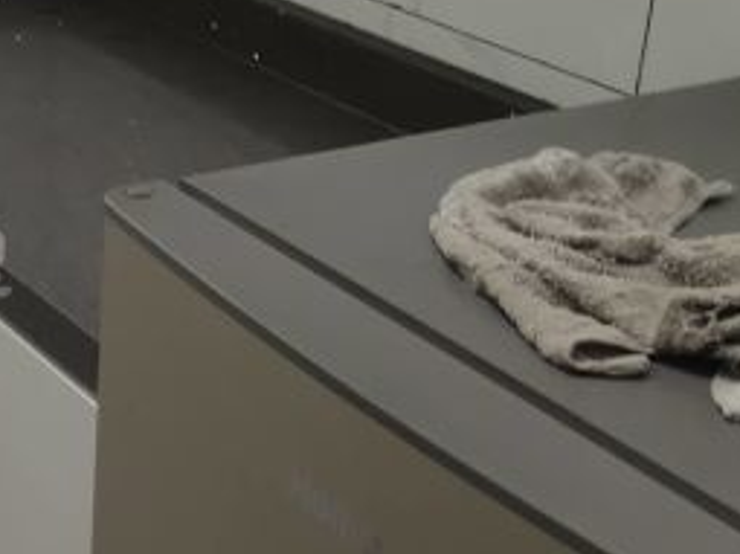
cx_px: -221
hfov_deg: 19.3
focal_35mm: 94
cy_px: 223
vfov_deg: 15.7
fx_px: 2009
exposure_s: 1/100
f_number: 1.79
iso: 211
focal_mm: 4.35
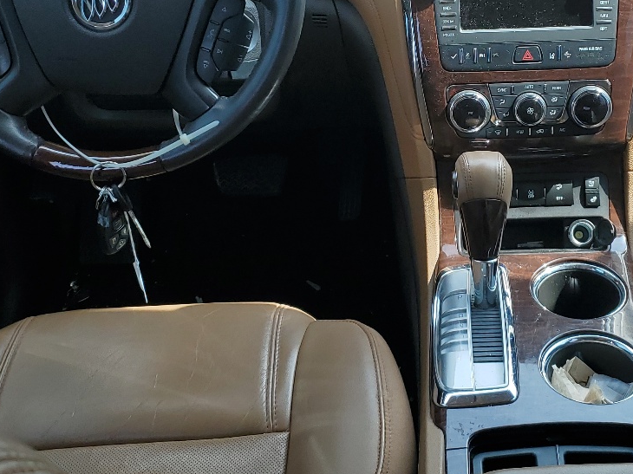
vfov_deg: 25.4
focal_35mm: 57
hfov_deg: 33.2
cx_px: 461
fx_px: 1042
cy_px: 130
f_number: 1.5
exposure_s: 1/556
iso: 50
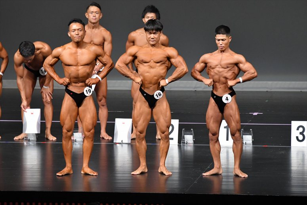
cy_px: 102
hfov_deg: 7.2
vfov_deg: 4.8
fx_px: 2429
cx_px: 154
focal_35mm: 285
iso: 4000
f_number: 5.6
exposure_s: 1/400
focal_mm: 190
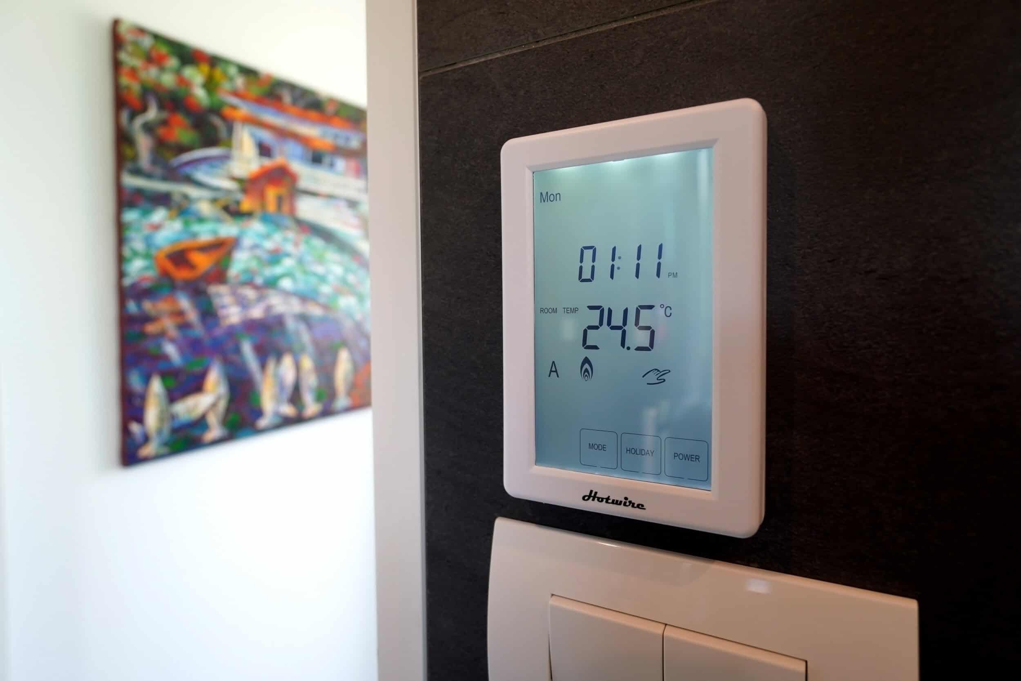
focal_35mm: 20
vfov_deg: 63.2
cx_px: 510
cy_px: 340
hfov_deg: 85.4
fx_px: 553
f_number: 4
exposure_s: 1/30
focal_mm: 13
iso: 100
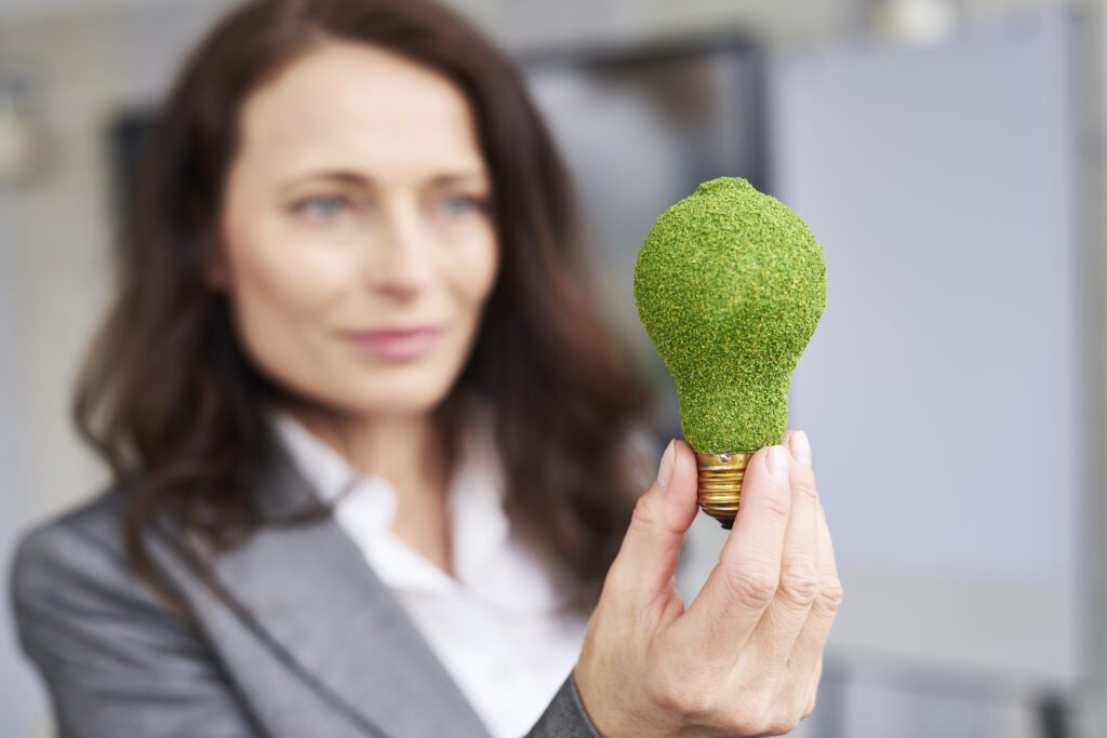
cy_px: 369
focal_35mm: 50
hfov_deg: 39.6
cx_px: 554
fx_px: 1538
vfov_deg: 27.0
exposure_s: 1/125
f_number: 3.2
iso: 160
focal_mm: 50
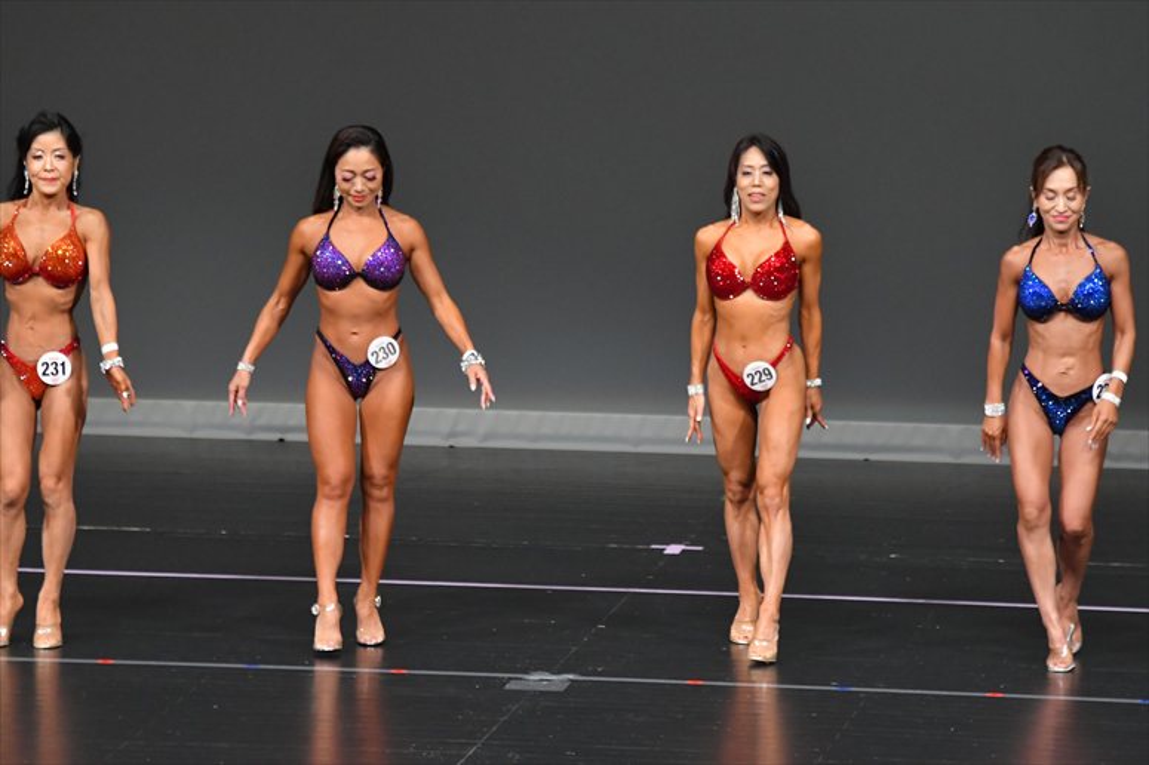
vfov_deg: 4.6
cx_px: 574
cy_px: 382
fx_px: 9570
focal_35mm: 300
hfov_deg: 6.9
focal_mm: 200
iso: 4000
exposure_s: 1/400
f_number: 5.6
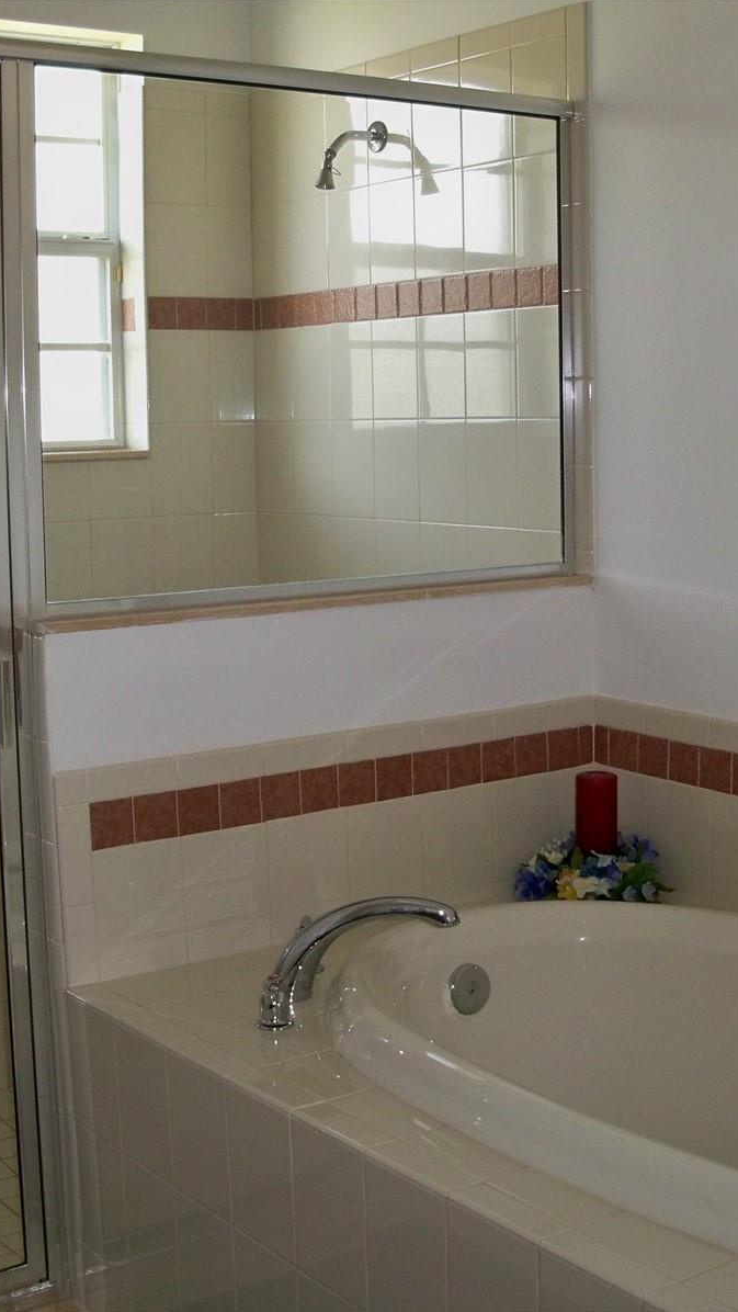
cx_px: 410
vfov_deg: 40.6
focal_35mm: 51
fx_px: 1774
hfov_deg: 23.5
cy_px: 656
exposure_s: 1/30
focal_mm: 6.2
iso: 200
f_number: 3.5
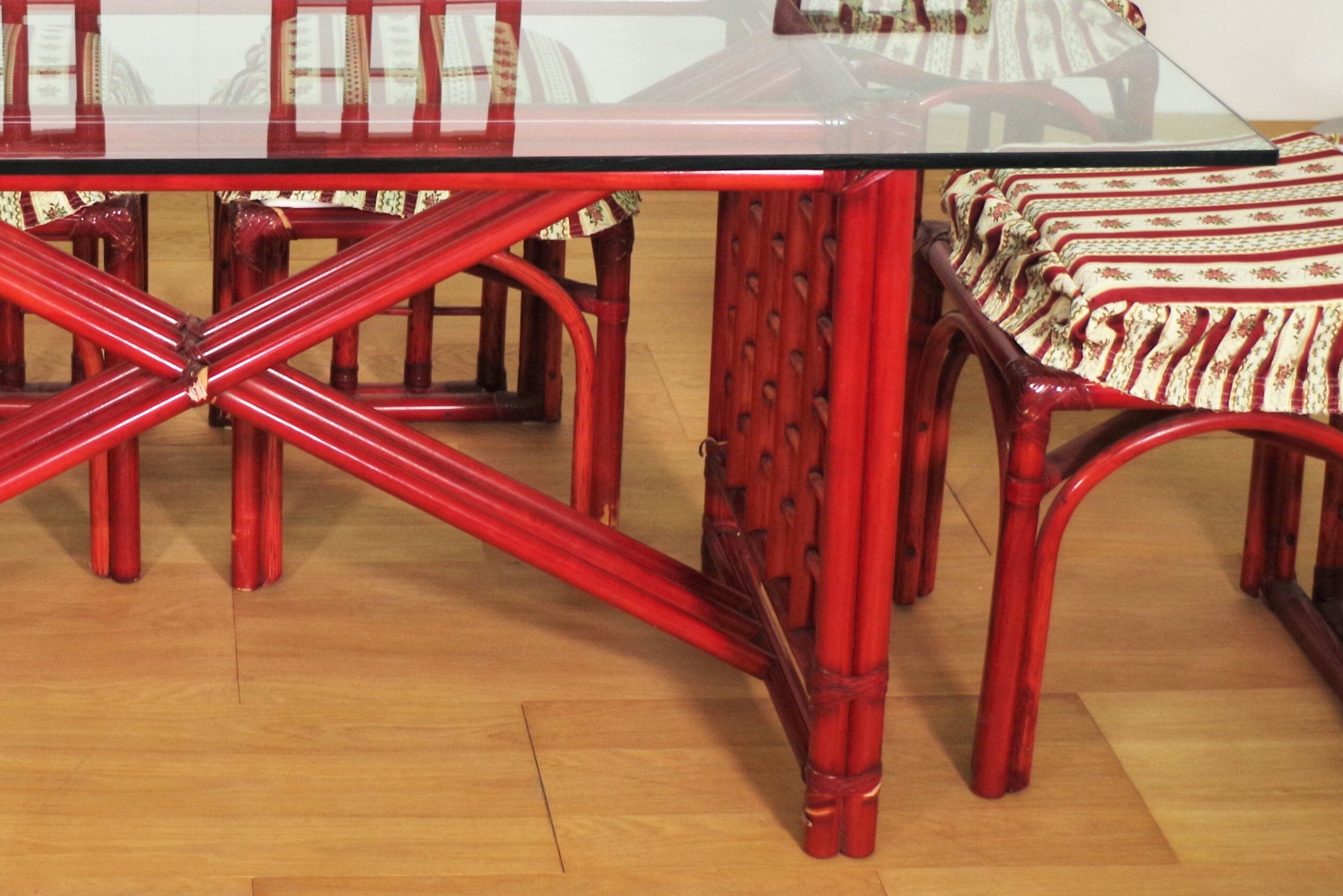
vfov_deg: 18.7
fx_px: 2612
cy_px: -79
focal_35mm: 70
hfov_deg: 27.9
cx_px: 172
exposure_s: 1/60
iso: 400
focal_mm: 21.25
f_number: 4
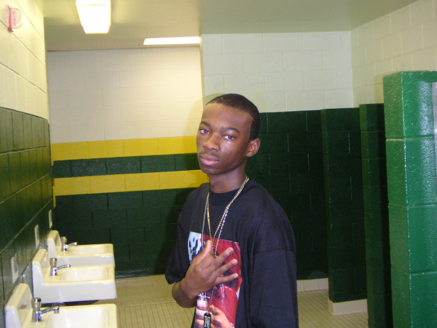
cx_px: 218
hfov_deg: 36.8
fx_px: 656
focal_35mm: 52
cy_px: 164
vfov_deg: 28.0
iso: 200
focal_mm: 6.8
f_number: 3.1
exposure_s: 1/45
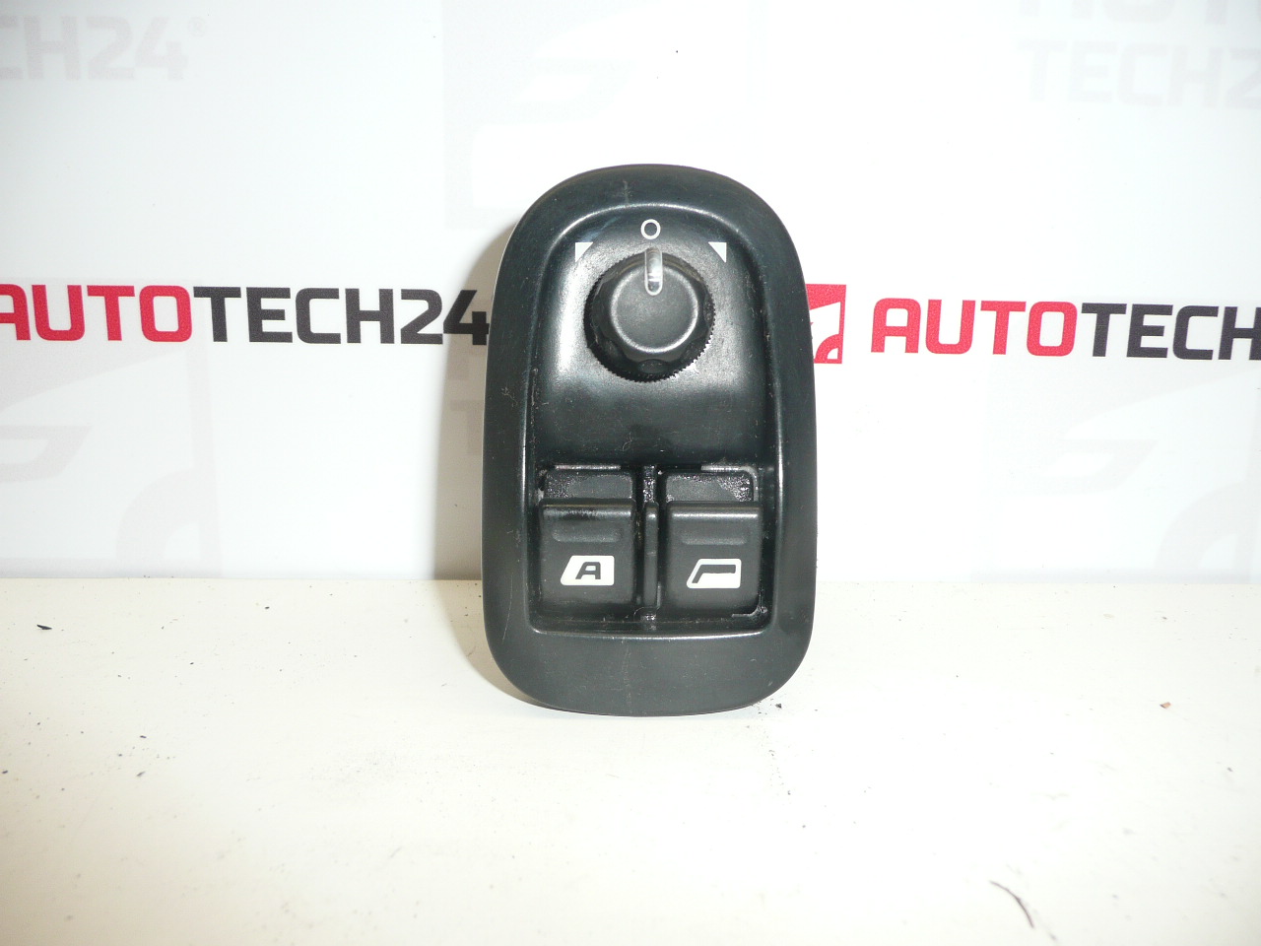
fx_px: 1020
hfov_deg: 63.4
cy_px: 473
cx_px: 630
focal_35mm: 28
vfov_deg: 49.7
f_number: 3.3
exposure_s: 1/80
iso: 100
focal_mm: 4.6
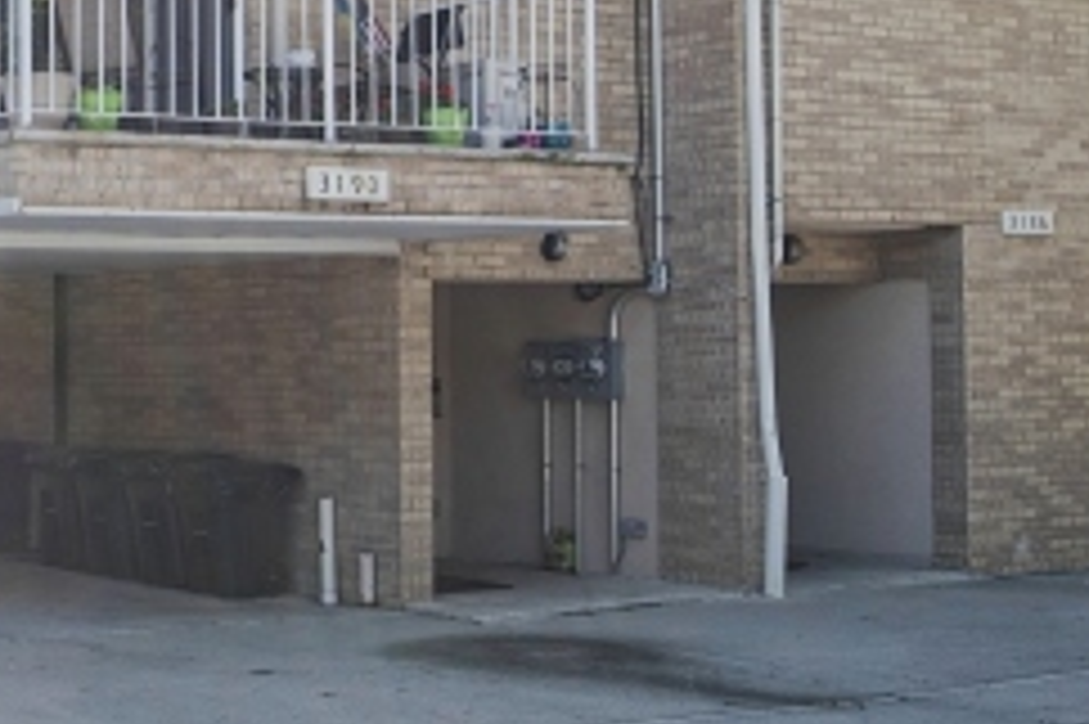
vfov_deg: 21.1
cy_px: -272
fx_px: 1723
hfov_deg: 29.8
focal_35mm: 57
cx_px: -230
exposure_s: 1/200
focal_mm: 14
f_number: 11
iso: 200
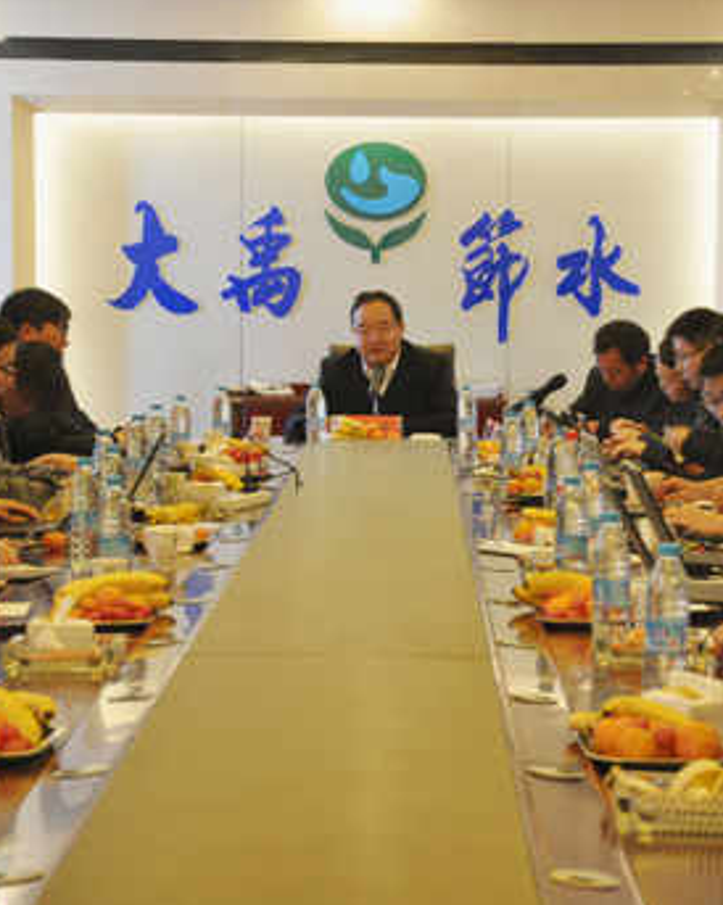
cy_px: 442
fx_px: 3105
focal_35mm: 116
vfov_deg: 16.6
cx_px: 396
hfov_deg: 13.3
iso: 320
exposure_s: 1/15
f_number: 5
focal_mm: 50
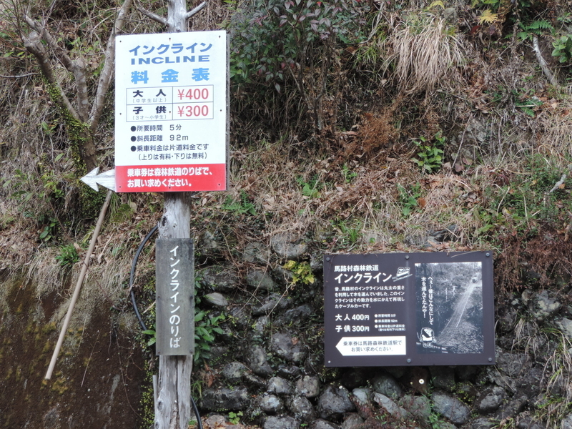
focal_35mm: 85
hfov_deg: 23.0
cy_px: 214
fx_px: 1405
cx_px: 286
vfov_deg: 17.4
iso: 80
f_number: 4
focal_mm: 15.1
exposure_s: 1/100
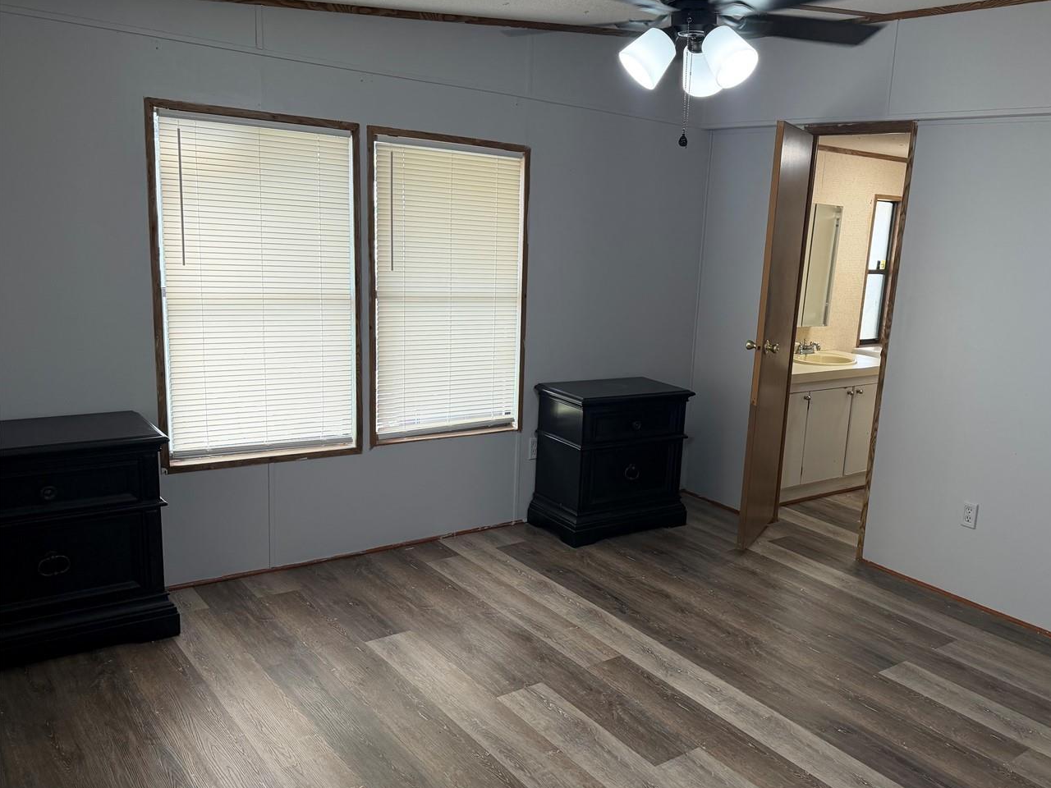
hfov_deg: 59.2
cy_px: 424
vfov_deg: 46.8
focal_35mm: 30
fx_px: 911
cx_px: 655
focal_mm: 6.76
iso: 125
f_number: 1.78
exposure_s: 1/120
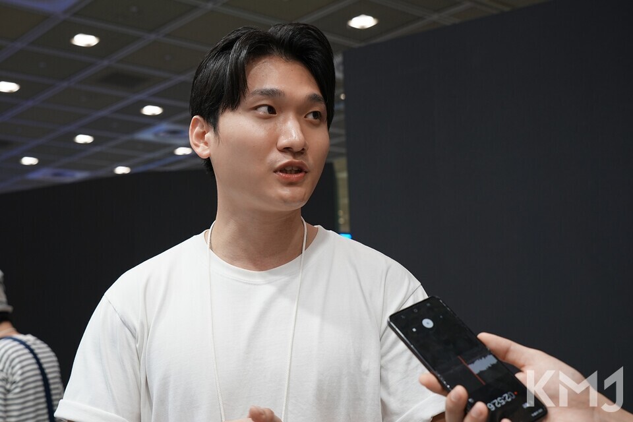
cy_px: 211
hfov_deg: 48.5
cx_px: 316
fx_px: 703
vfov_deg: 33.4
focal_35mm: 40
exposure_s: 1/50
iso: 200
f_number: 5
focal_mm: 40
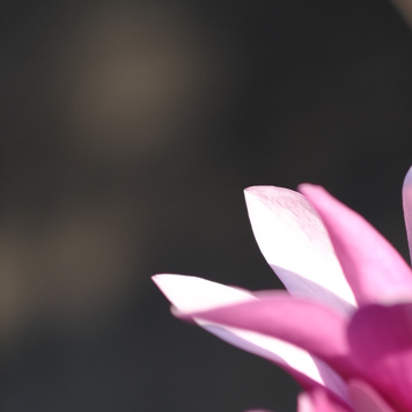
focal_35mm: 205
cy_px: 316
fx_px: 2760
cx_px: 311
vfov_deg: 8.5
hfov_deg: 8.5
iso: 200
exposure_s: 1/4000
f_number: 1.4
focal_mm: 56
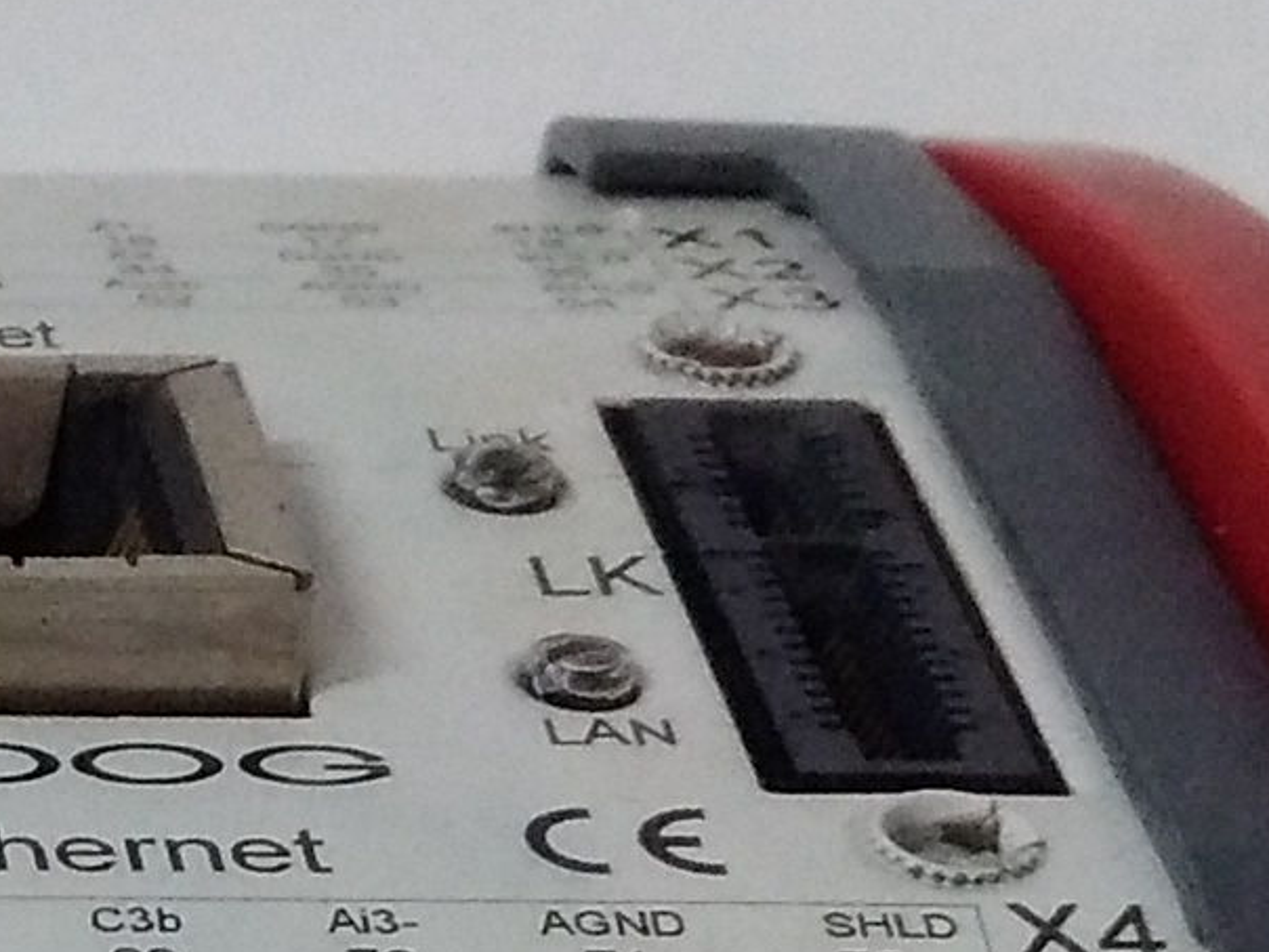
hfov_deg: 10.0
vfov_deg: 7.6
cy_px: 1988
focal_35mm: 186
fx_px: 6819
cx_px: -1067
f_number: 2
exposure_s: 1/33
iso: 432
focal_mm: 3.79
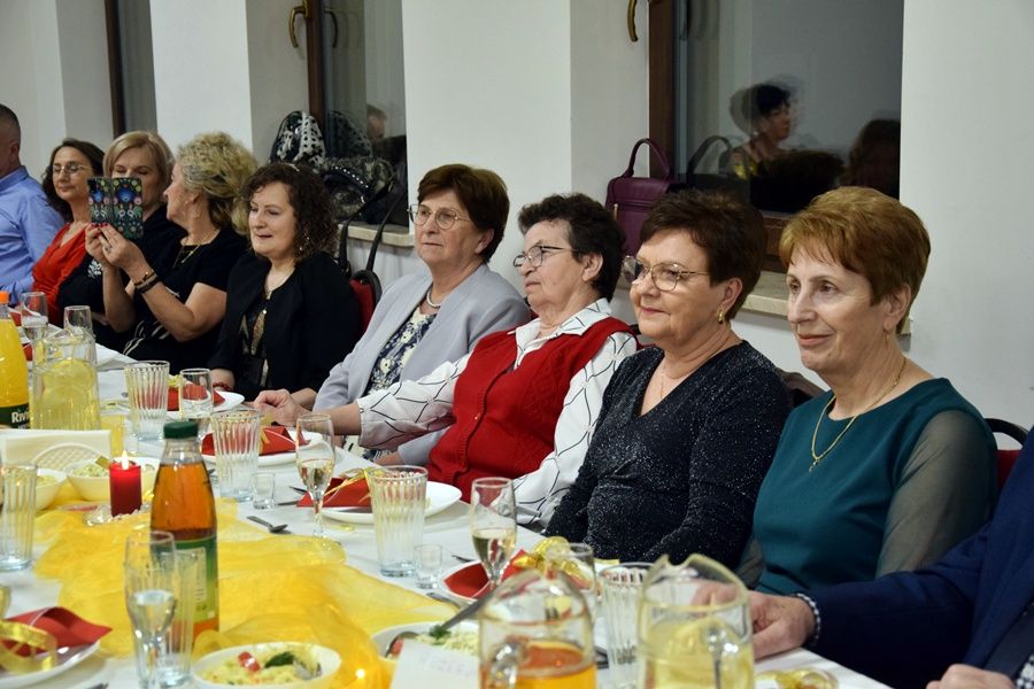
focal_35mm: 72
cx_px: 517
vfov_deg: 18.9
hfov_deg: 28.1
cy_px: 344
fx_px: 2068
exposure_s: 1/100
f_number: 4.8
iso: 800
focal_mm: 48
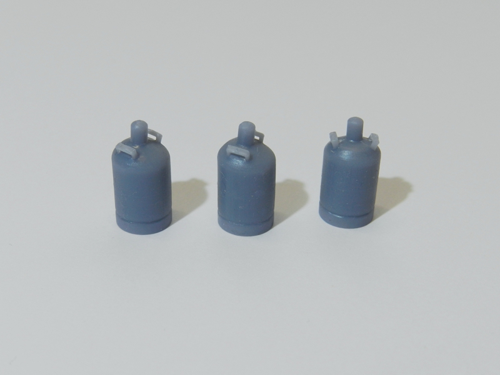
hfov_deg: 32.2
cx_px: 250
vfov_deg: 24.4
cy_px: 188
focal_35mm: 60
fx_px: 867
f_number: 4.6
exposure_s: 1/50
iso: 160
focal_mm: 10.7
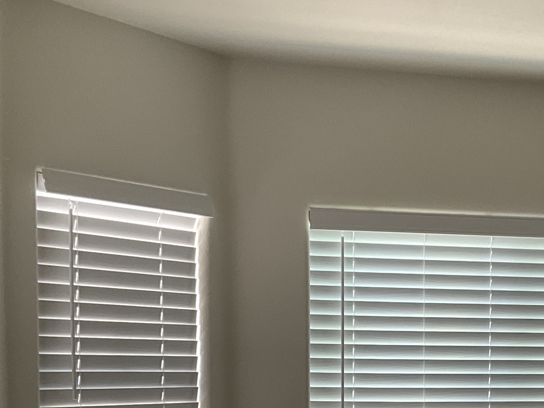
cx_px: 511
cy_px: 430
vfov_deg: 19.4
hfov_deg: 25.7
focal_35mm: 73
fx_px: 1147
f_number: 1.8
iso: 80
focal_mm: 3
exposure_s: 1/60
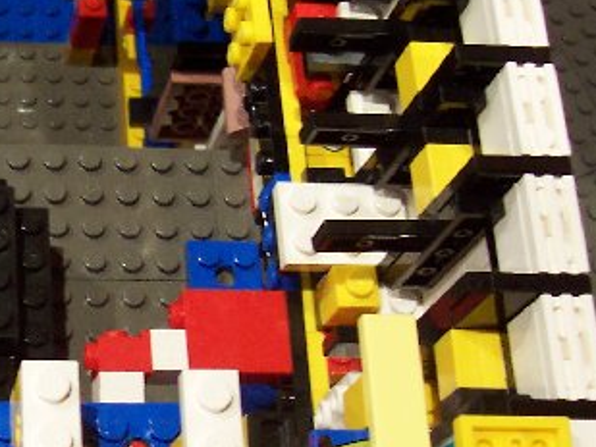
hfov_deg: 21.8
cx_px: -63
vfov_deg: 17.3
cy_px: 319
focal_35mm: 85
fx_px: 1464
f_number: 2.8
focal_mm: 5.6
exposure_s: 1/15
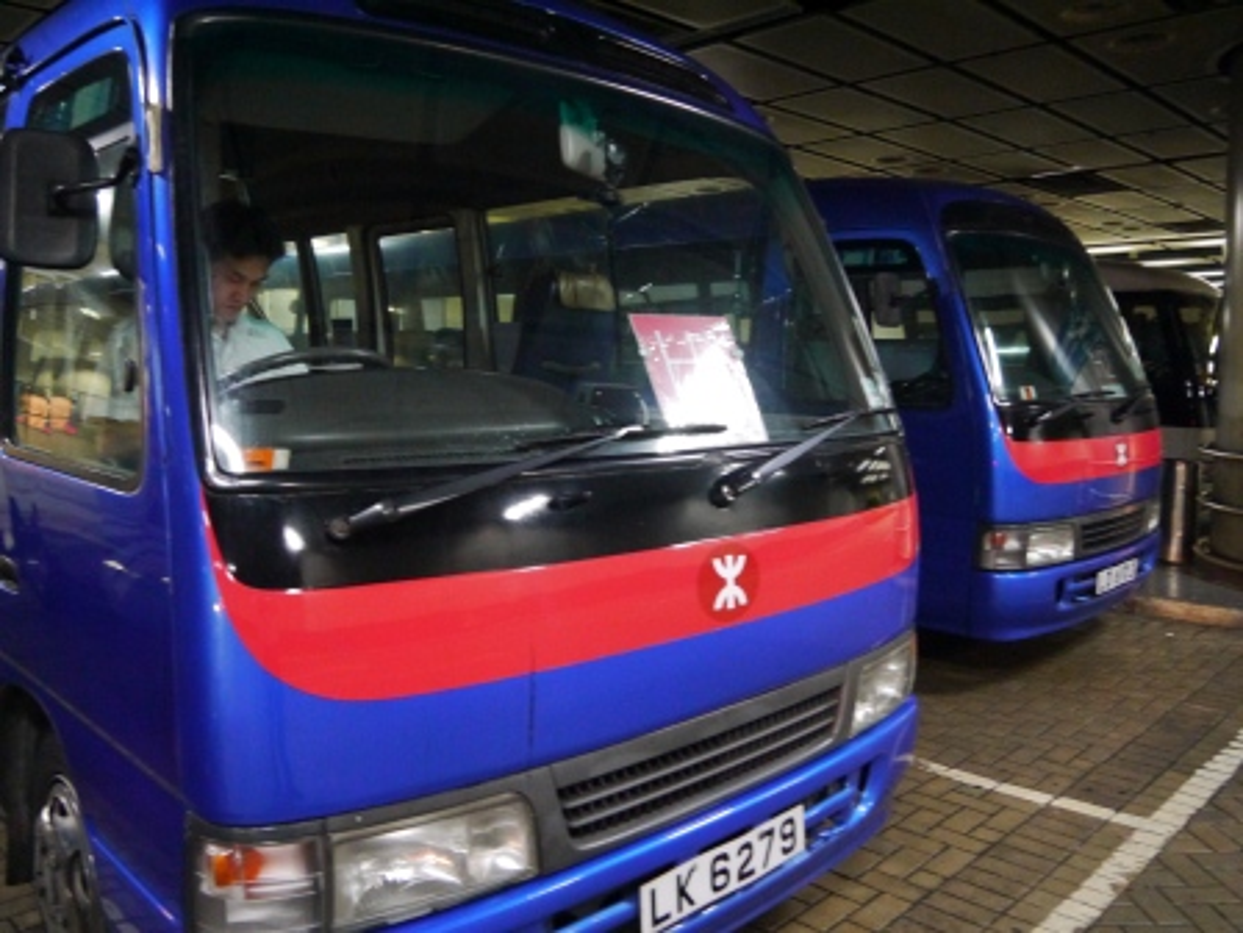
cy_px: 466
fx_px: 1005
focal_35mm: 28
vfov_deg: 49.7
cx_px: 622
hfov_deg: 63.4
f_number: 3.5
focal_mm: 14
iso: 1600
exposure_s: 1/15
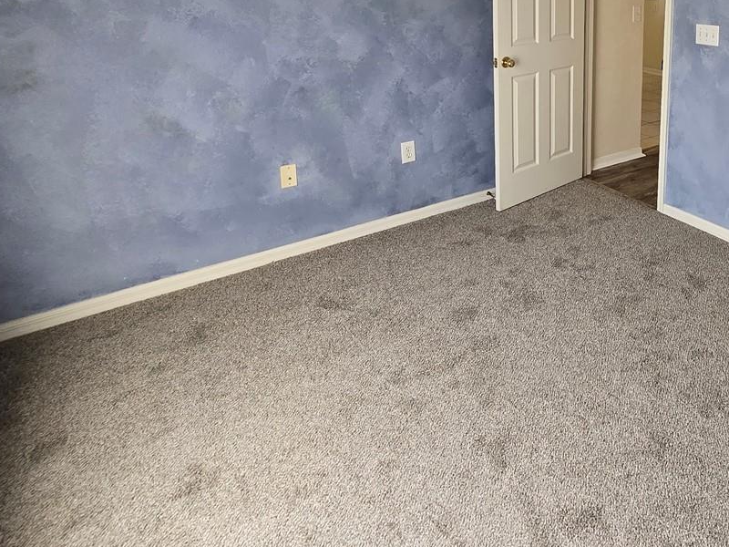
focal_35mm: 26
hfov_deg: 59.0
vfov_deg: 48.0
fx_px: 548
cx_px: 634
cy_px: 62
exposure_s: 1/60
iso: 125
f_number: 2.2
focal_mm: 2.2
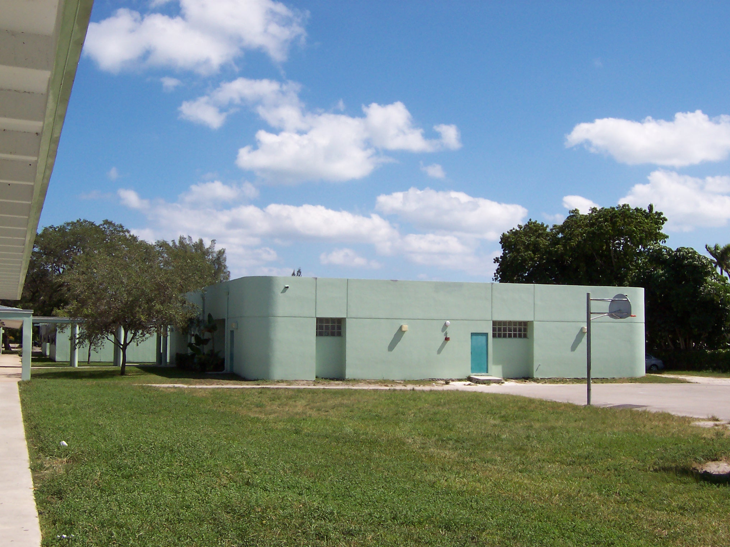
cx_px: 365
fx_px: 1097
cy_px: 274
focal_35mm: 52
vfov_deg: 28.0
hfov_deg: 36.8
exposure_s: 1/500
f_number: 6.7
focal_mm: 8
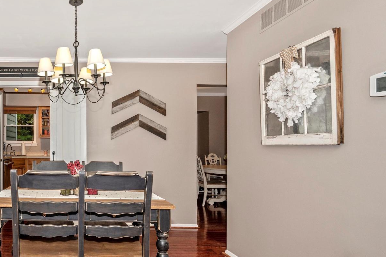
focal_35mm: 24
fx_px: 257
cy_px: 159
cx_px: 66
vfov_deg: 52.6
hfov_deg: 65.5
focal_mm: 14
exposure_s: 1/60
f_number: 8
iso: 320
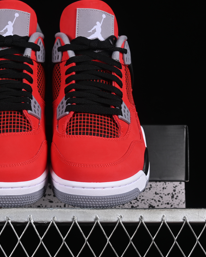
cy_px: 128
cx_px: 46
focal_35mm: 106
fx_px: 808
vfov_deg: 18.1
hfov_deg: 14.5
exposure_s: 1/80
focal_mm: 50
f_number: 8
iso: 160
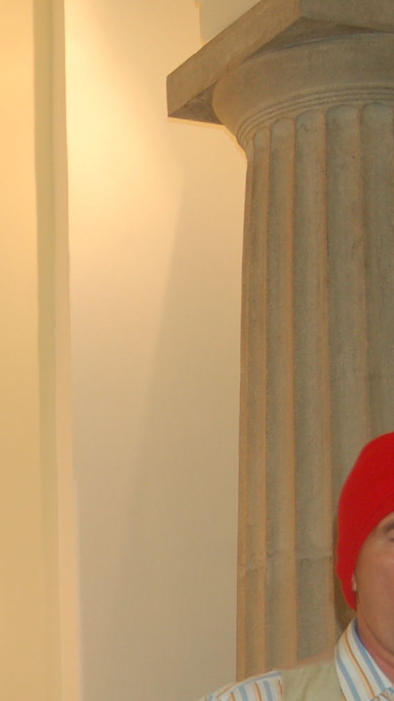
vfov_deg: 19.4
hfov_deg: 10.8
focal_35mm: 109
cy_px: 616
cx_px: -197
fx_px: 2015
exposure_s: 1/60
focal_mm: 23
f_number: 3.8
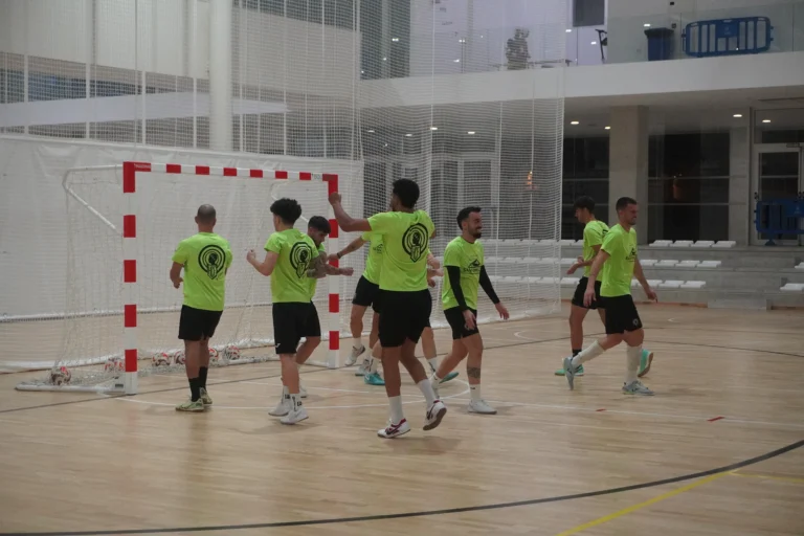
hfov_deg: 32.6
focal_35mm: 62
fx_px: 1373
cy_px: 268
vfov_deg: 22.1
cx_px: 402
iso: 6400
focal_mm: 41
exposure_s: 1/800
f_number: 5.6
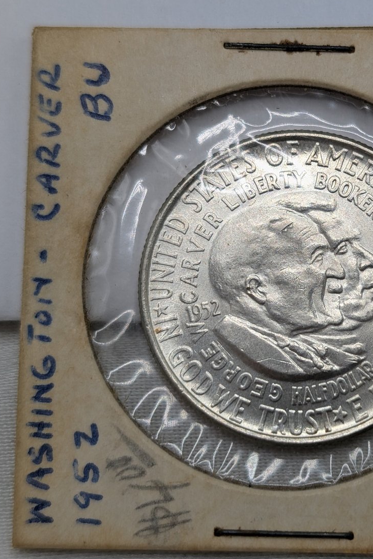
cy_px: 284
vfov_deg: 28.8
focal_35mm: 70
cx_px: 311
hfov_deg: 19.2
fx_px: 1087
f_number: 1.68
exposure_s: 1/436
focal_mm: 6.9
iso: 20
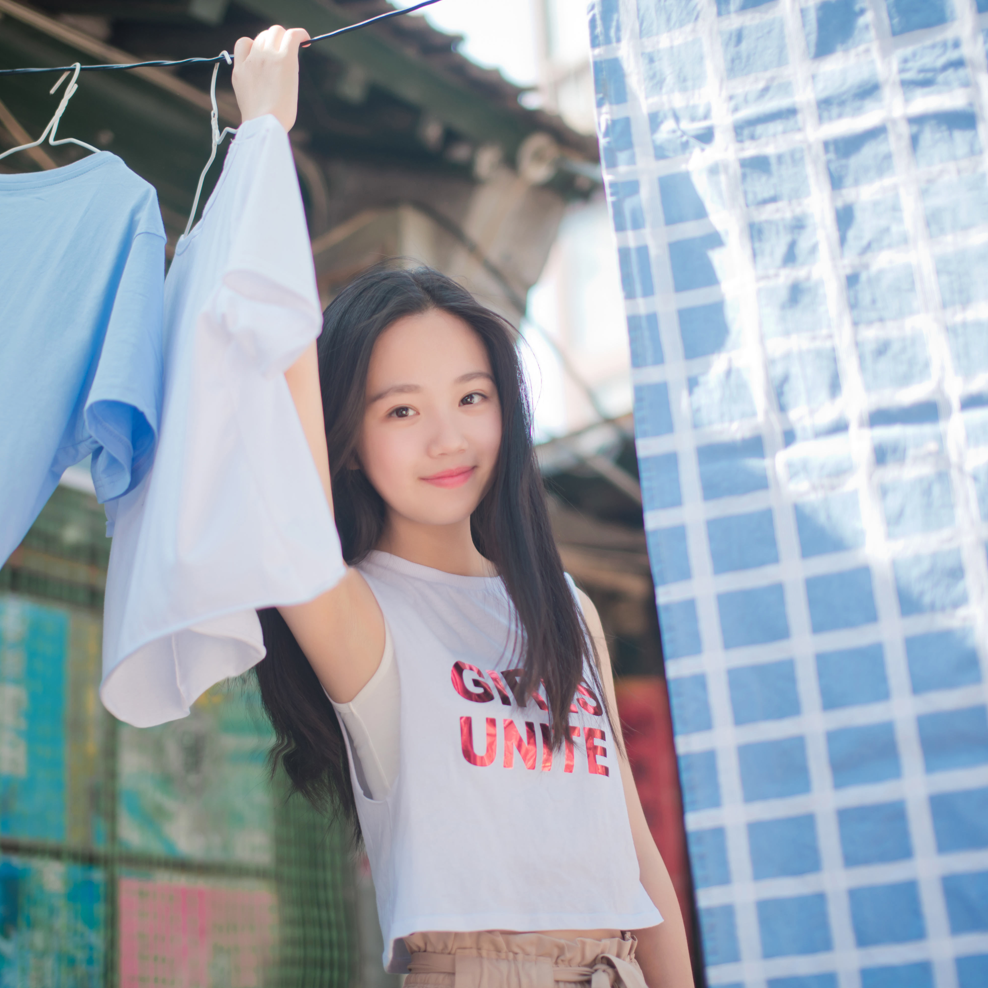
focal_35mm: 64
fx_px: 2067
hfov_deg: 26.9
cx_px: 432
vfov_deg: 26.9
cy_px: 493
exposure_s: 1/800
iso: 100
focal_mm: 50
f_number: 1.8
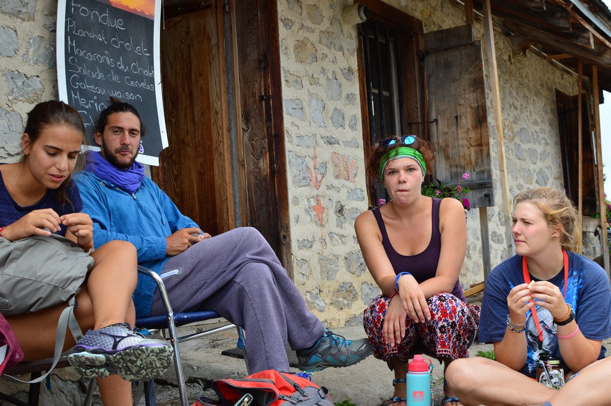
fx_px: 890
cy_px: 203
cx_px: 306
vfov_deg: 25.7
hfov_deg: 37.9
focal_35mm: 52
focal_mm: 35
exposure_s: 1/200
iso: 100
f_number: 5.6
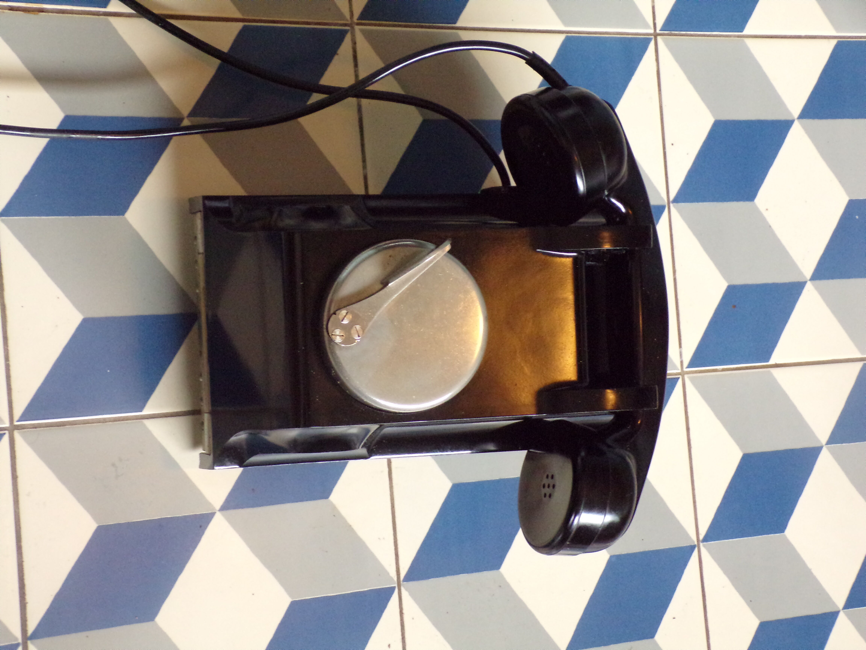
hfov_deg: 29.8
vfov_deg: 22.6
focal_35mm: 65
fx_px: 1626
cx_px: 433
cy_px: 325
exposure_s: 1/50
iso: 677
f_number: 3.8
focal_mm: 11.6
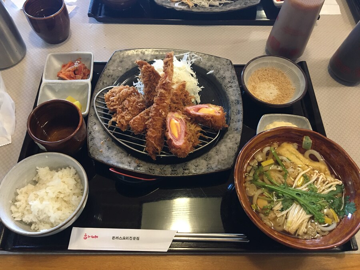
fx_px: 302
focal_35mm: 29
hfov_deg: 61.7
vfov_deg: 48.2
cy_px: 135
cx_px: 180
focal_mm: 4.15
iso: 200
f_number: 2.2
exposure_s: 1/24
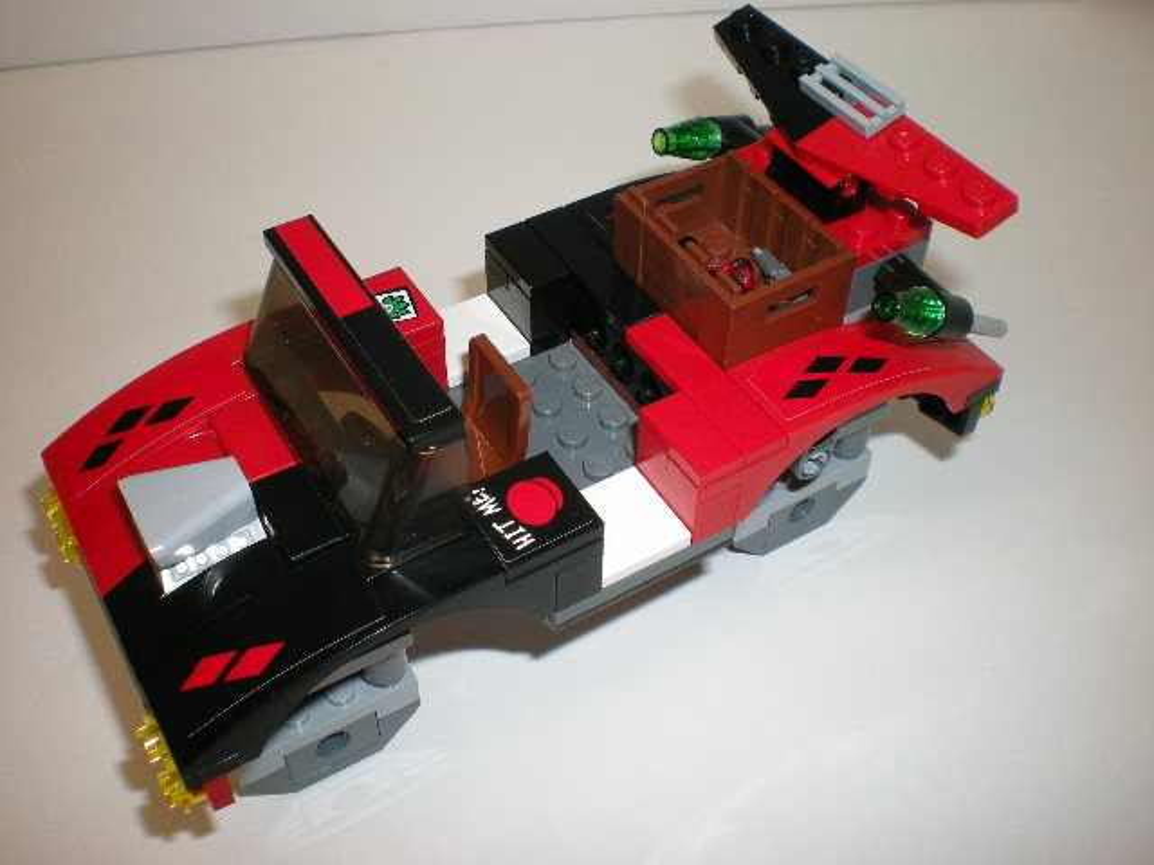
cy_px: 432
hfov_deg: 49.0
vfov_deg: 37.7
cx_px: 577
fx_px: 1267
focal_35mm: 38
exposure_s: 1/30
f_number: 4.6
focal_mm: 6.3
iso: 64
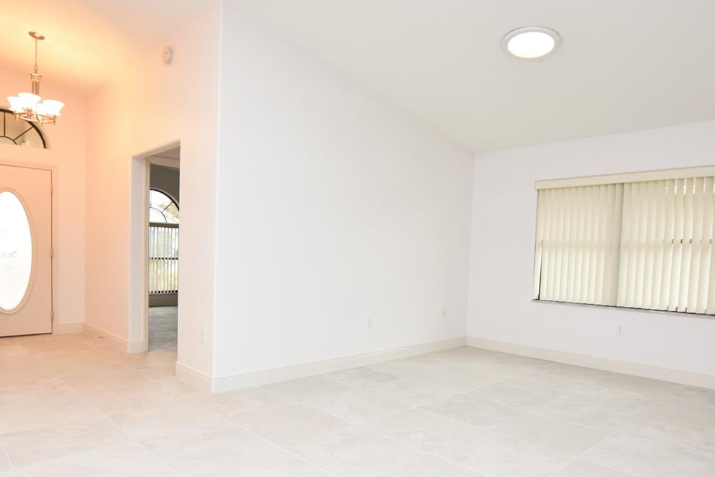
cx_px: 359
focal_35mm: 23
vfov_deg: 54.8
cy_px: 281
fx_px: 457
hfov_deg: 76.1
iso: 400
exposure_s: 1/60
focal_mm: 10
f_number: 4
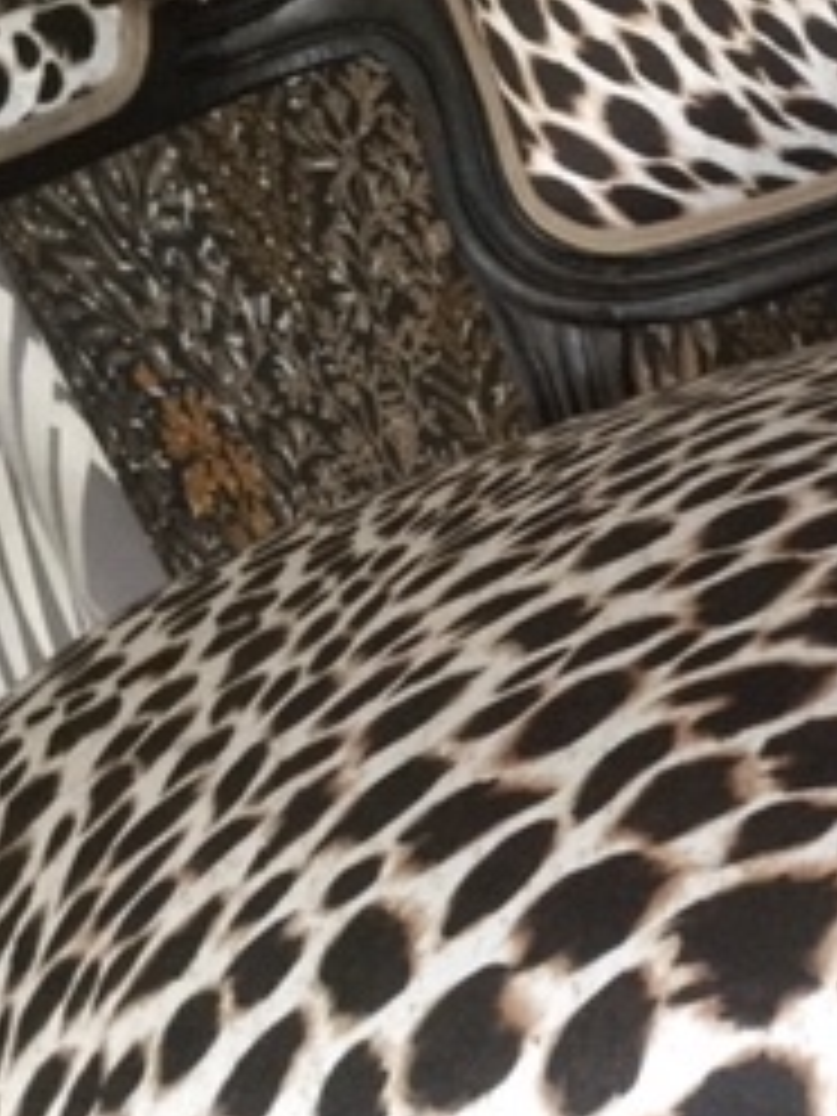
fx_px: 2579
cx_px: 972
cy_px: 482
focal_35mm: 80
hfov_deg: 17.7
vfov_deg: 24.4
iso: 125
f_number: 2.4
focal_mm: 3.3
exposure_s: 1/33
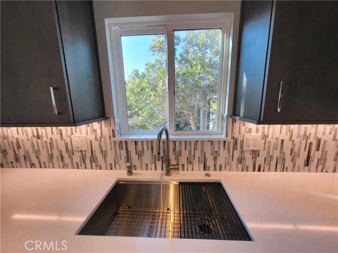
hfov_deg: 106.2
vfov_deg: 89.9
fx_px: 127
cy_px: 126
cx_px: 169
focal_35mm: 13
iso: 32
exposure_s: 1/60
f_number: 2.2
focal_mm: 1.74
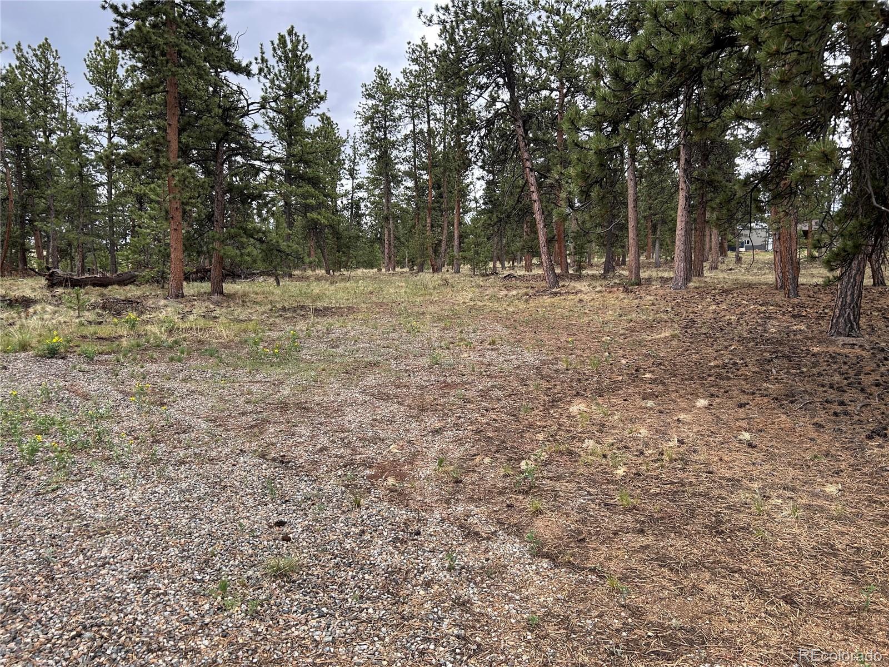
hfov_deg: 67.3
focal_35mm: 26
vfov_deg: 53.1
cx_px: 444
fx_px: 668
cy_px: 334
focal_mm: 5.7
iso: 50
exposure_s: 1/658
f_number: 1.5
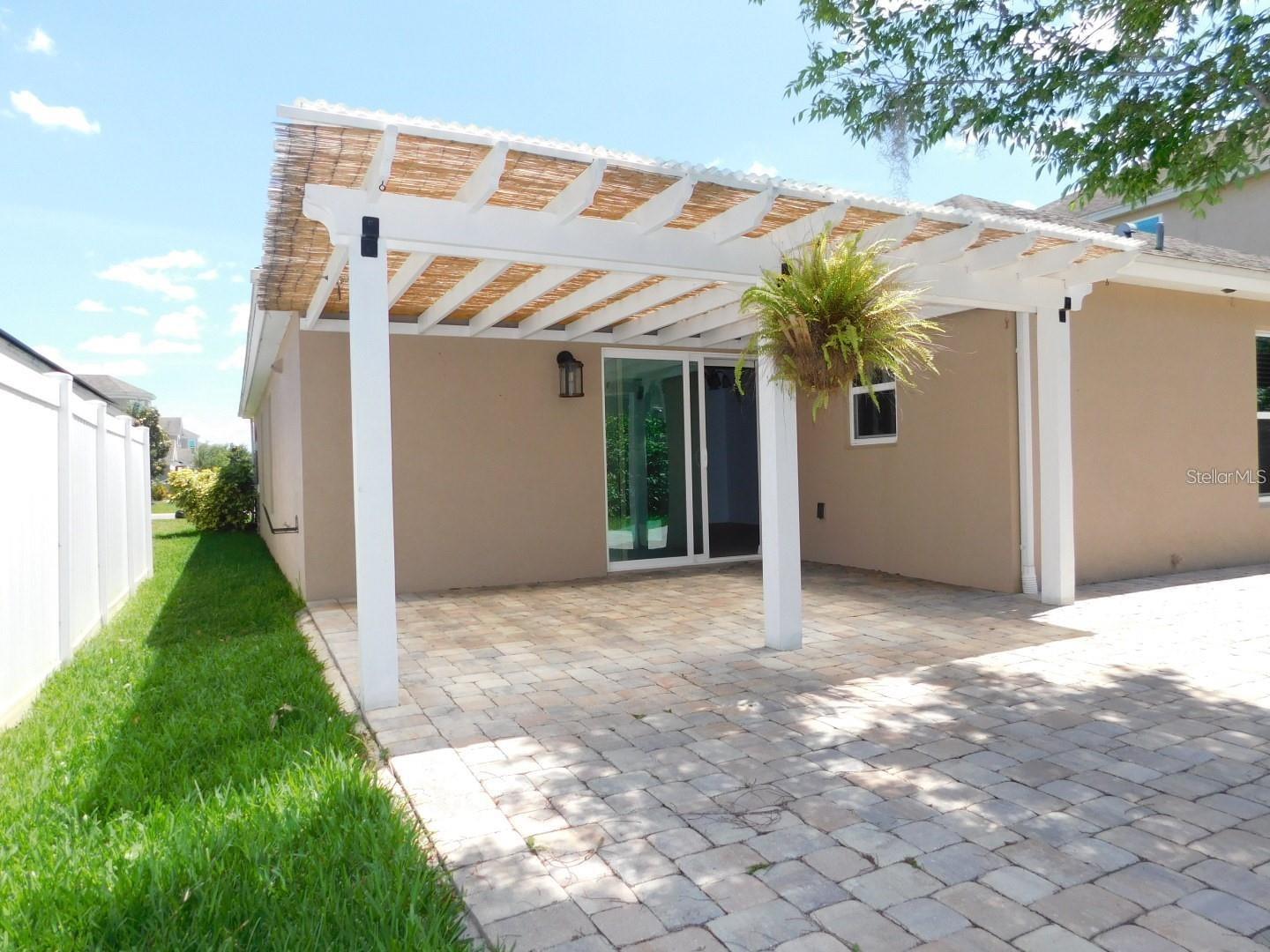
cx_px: 635
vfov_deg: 58.9
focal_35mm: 23
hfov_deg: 73.9
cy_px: 476
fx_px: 844
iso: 125
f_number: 3
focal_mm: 4
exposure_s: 1/800
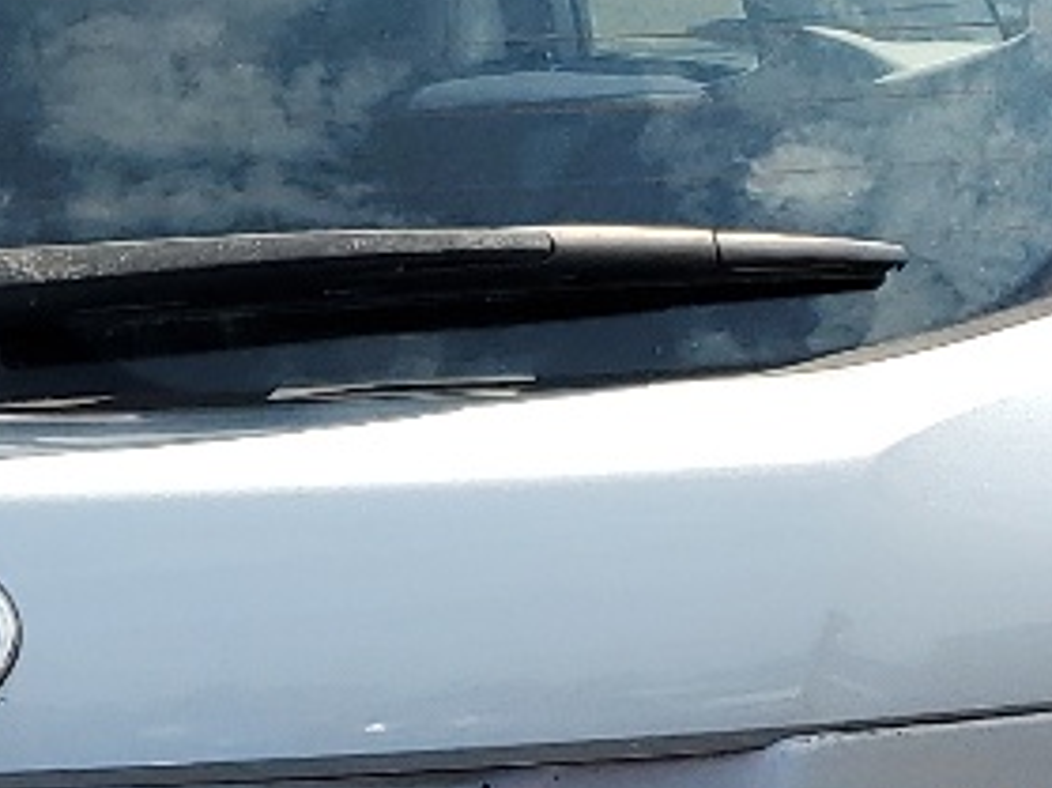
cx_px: -155
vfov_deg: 9.8
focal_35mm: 149
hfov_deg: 13.0
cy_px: 935
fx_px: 4526
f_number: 1.5
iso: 50
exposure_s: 1/3333
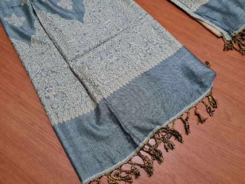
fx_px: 184
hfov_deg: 67.3
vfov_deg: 53.1
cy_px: 92
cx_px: 122
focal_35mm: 26
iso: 500
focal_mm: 5.4
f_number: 1.8
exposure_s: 1/30
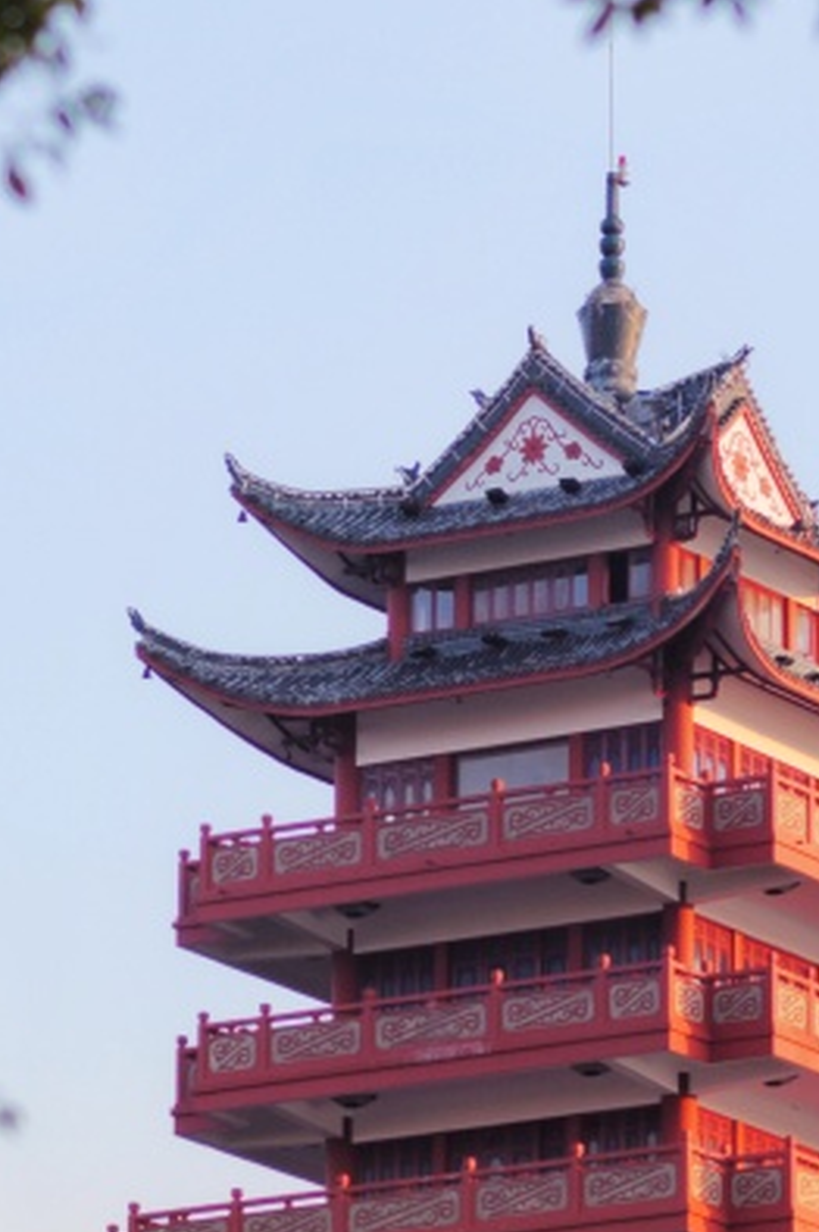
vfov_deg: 7.9
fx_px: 8853
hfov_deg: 5.3
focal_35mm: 259
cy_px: 904
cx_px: 622
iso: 100
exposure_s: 1/500
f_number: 2.8
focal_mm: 85
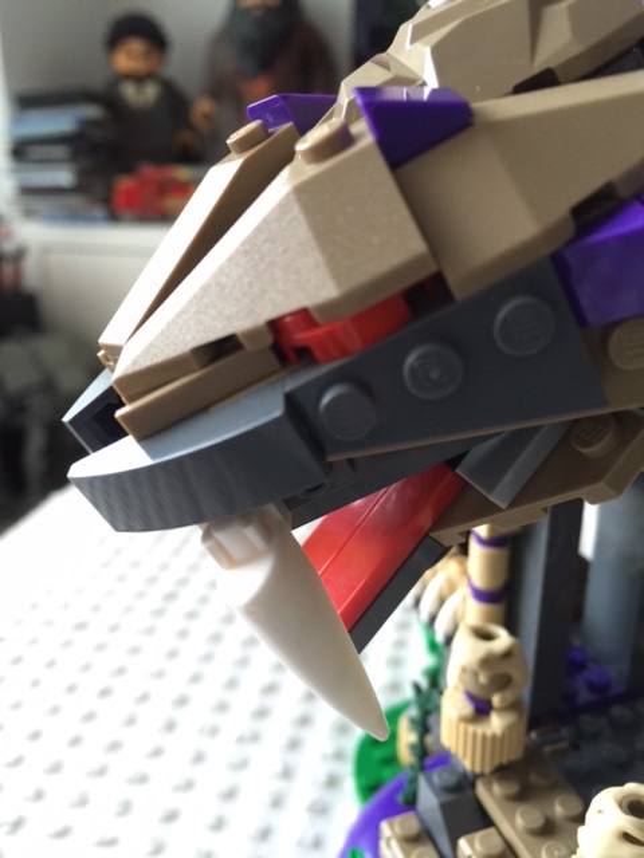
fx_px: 719
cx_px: 322
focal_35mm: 29
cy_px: 429
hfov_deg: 48.2
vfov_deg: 61.7
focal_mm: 4.15
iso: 80
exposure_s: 1/4
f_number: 2.2
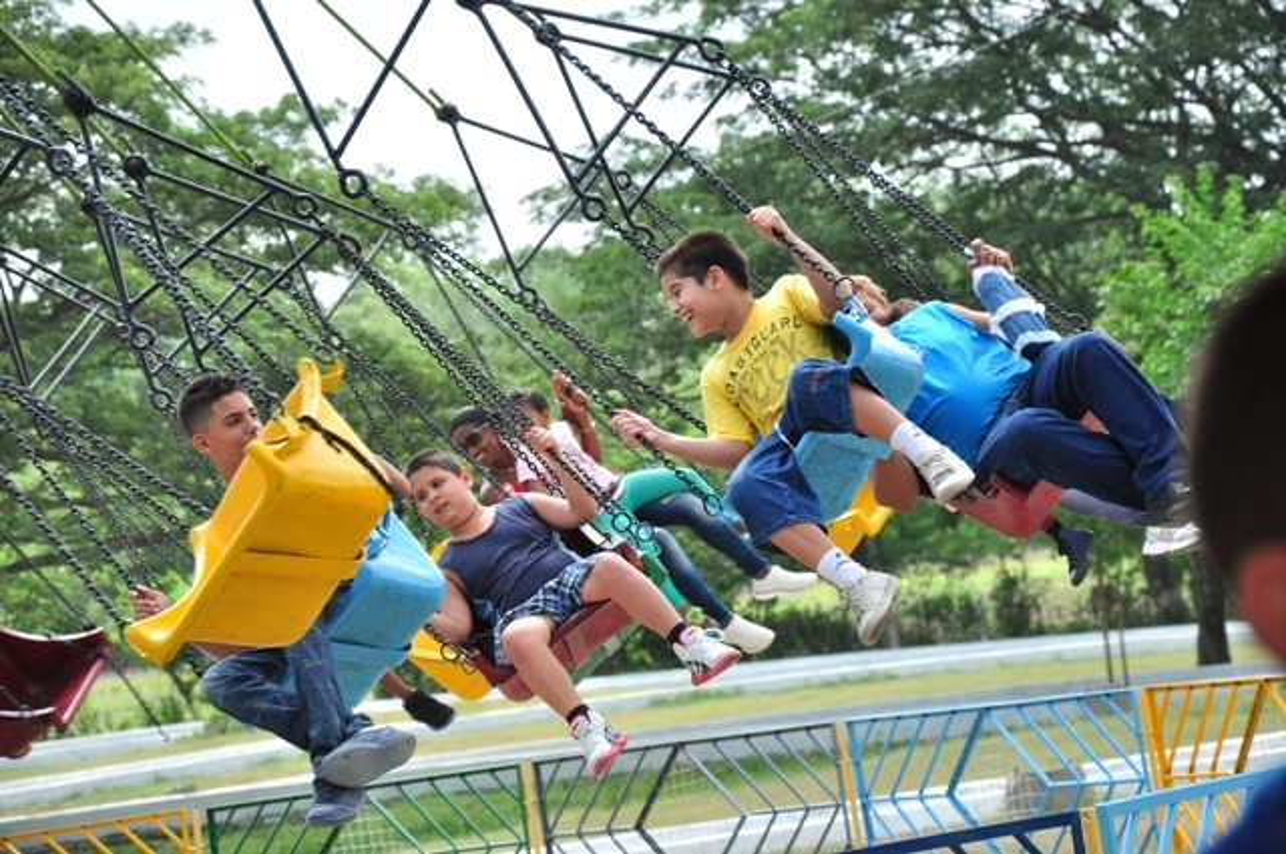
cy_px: 427
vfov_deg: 8.7
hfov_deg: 13.1
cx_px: 643
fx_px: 5619
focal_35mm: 158
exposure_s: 1/640
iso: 400
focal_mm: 105
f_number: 6.3
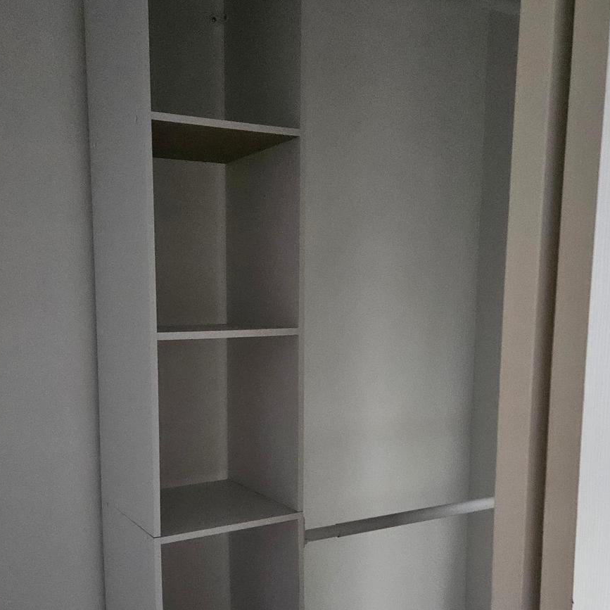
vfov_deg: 45.6
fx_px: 718
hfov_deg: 45.8
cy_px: 390
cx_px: 249
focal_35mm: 36
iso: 1250
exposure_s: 1/24
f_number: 1.8
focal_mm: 5.4
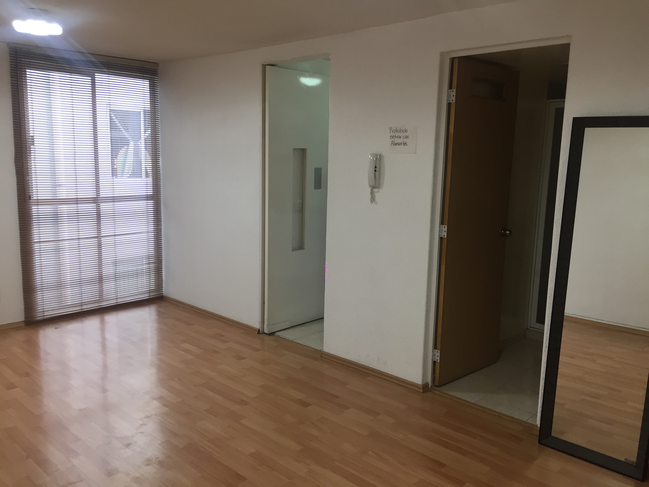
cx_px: 324
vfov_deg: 48.2
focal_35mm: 29
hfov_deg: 61.7
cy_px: 244
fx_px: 544
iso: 40
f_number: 2.2
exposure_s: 1/40
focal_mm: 4.15
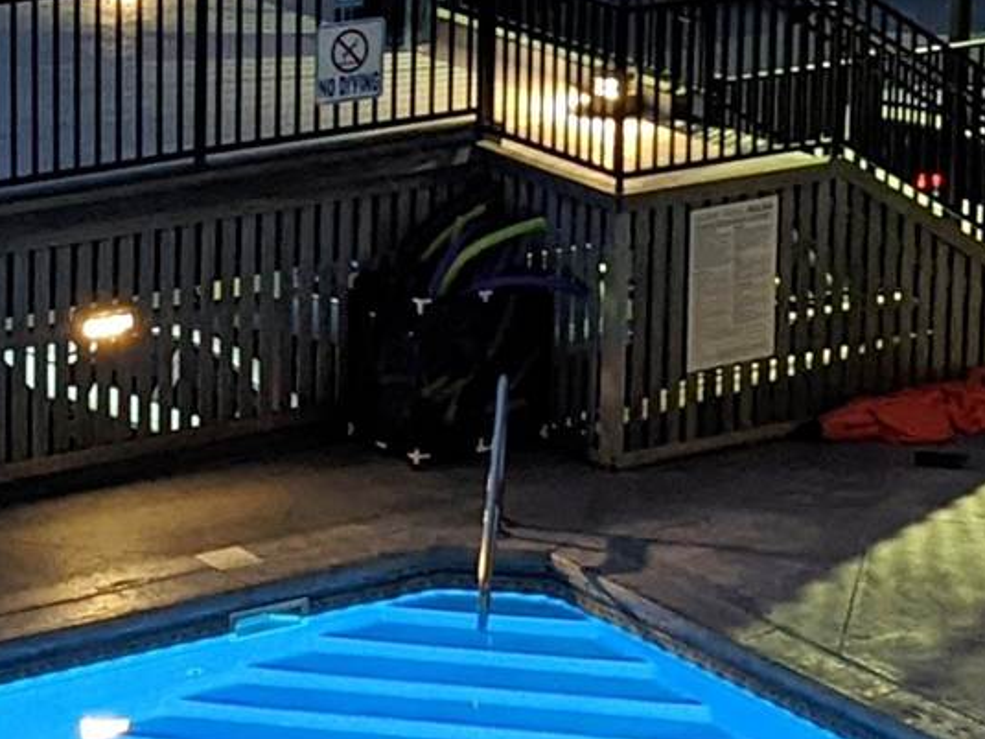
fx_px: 4410
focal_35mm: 155
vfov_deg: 9.4
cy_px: -199
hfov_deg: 12.7
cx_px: 348
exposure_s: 1/24
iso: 334
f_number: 1.73
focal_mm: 4.38
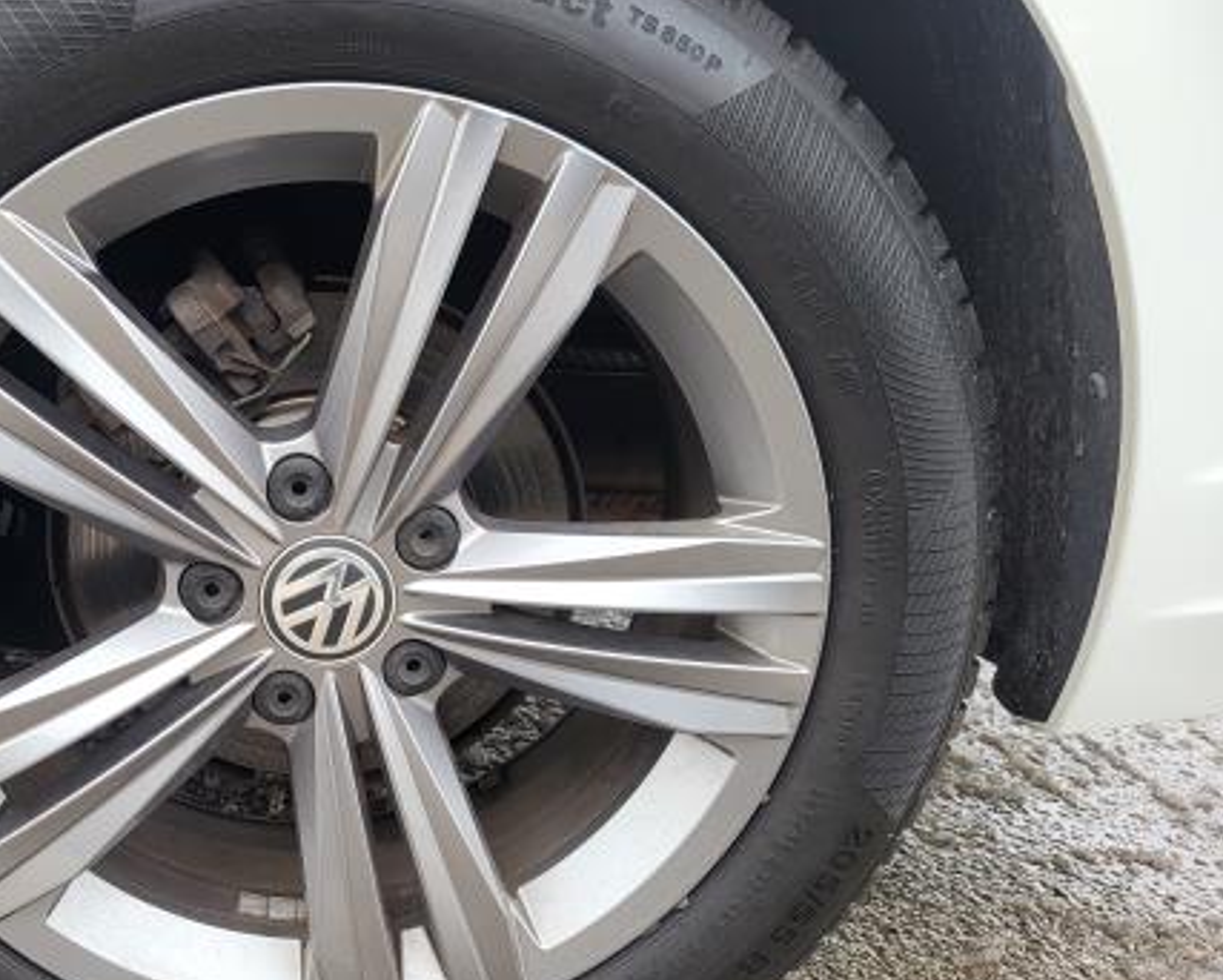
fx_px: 1376
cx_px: 312
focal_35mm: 38
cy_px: 536
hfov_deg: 46.3
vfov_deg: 39.1
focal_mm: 5.4
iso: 40
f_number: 1.8
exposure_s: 1/139
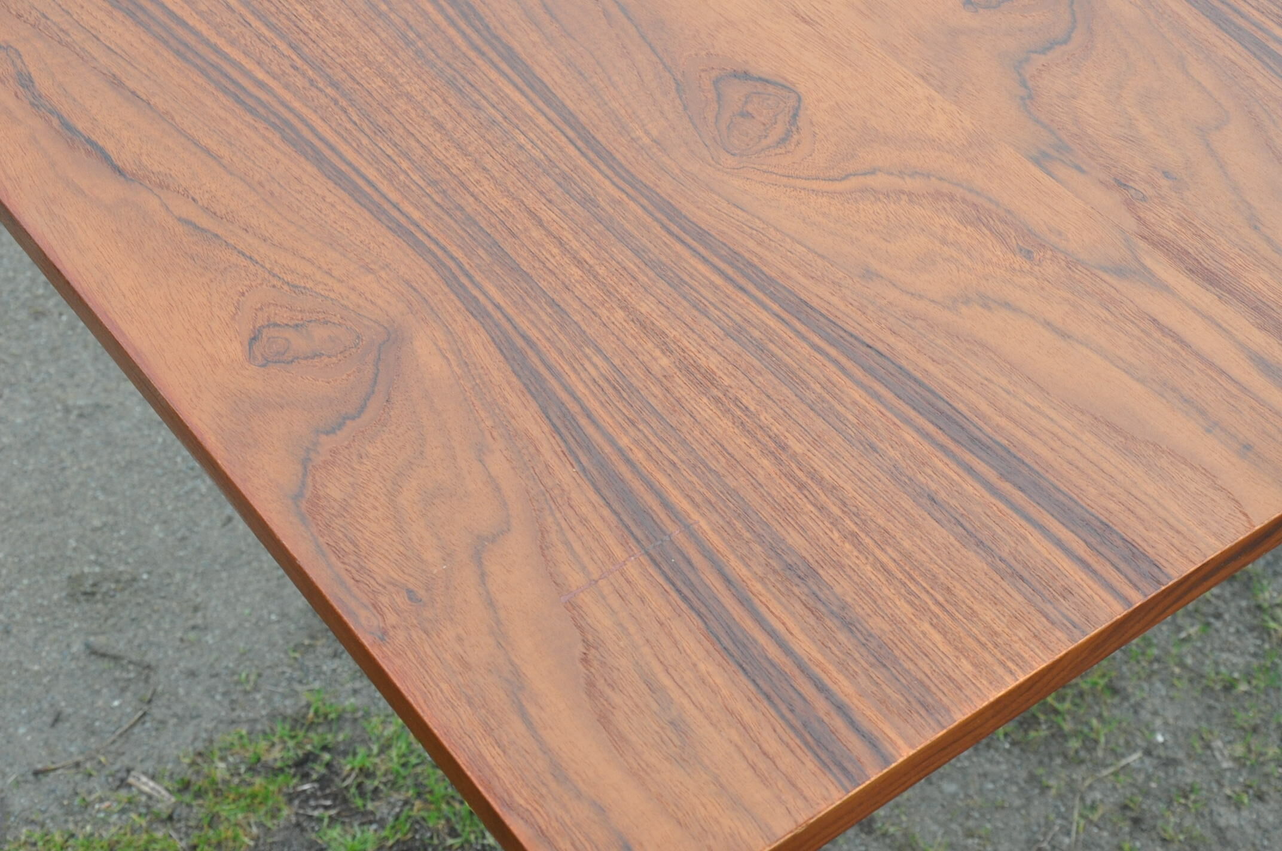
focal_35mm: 63
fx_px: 2241
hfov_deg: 31.9
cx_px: 641
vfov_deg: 21.5
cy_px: 426
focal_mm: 42
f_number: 11
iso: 800
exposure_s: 1/125
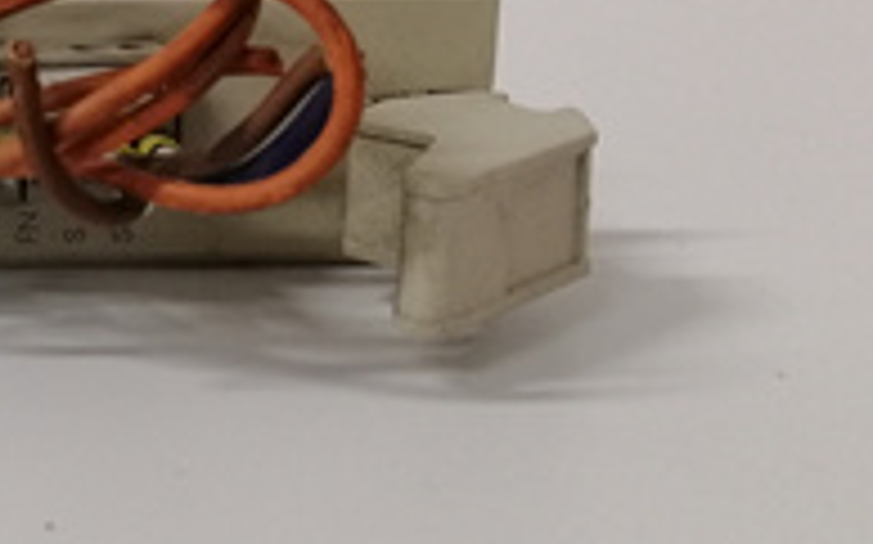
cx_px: -162
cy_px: 20
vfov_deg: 17.9
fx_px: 1688
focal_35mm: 71
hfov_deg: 26.0
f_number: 2.2
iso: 200
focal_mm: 3.81
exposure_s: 1/33.3
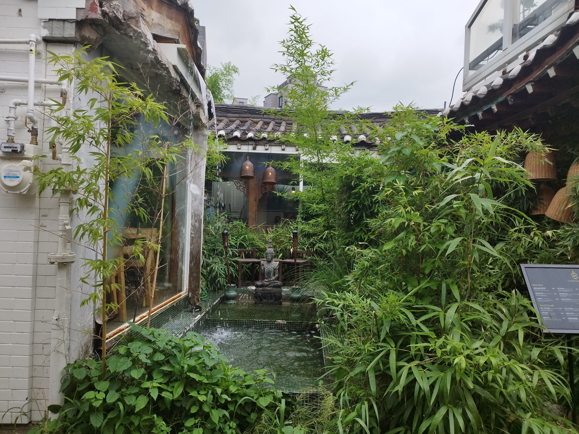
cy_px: 217
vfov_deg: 56.8
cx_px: 290
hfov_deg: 71.6
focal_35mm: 24
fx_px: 401
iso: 50
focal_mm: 5.89
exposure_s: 1/146
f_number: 1.89
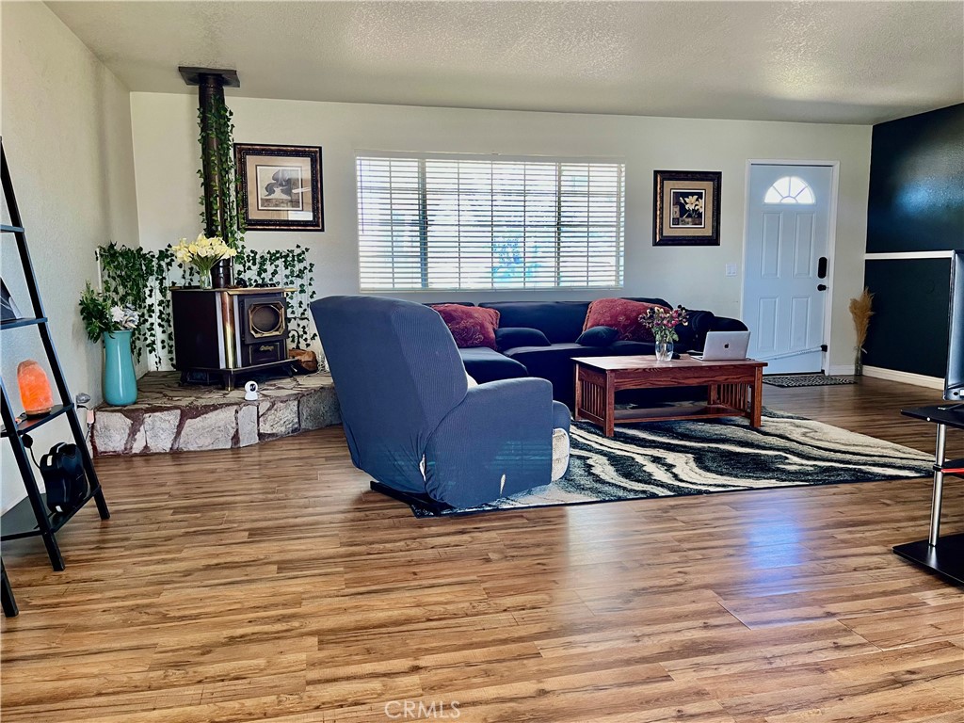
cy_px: 362
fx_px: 724
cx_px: 482
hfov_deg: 67.3
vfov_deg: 53.1
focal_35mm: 26
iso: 100
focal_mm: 5.1
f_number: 1.6
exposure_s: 1/60
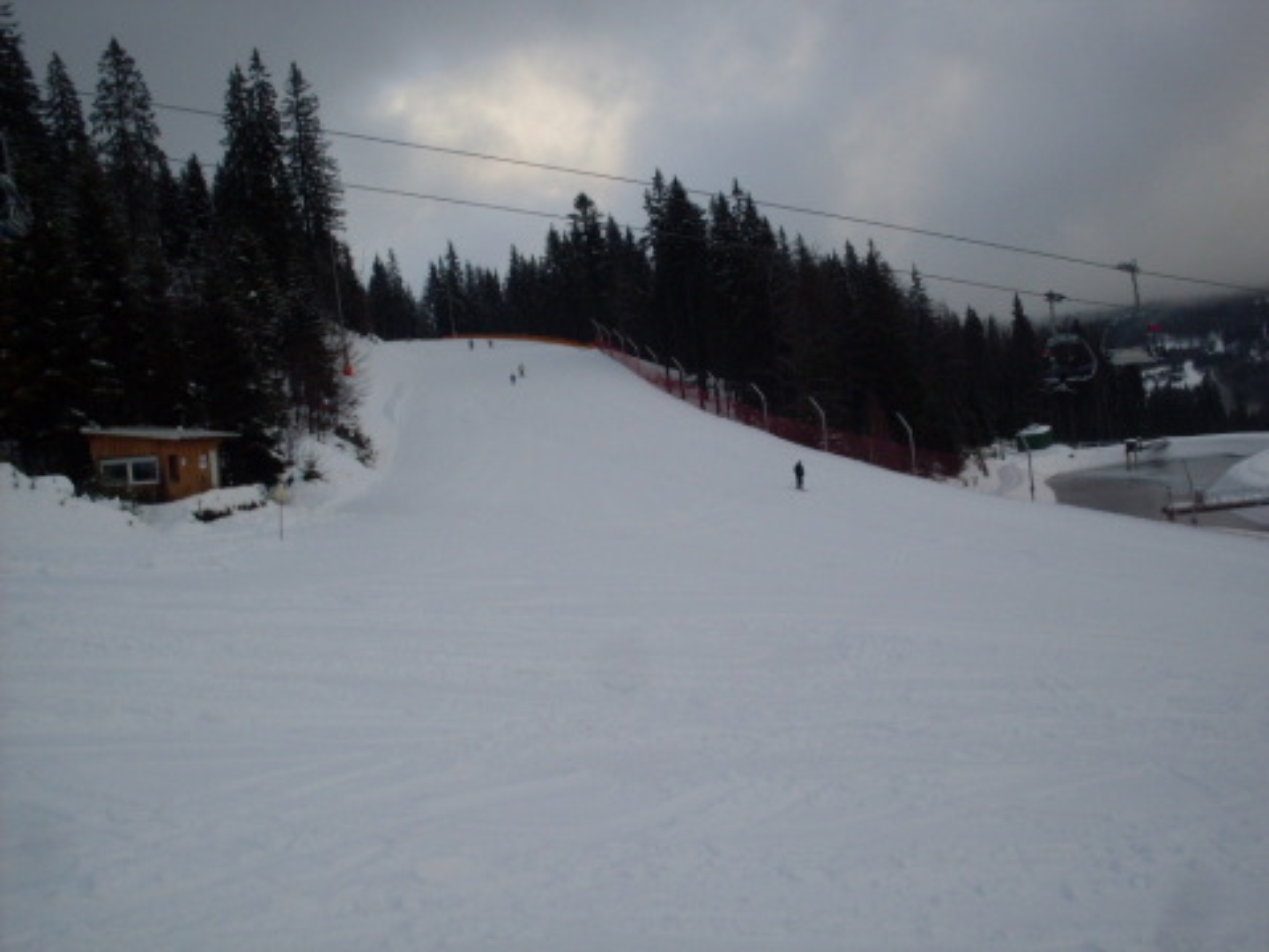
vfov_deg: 37.7
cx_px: 634
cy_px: 476
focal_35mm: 38
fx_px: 1393
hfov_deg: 49.0
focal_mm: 6.3
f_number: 8.4
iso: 80
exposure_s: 1/90
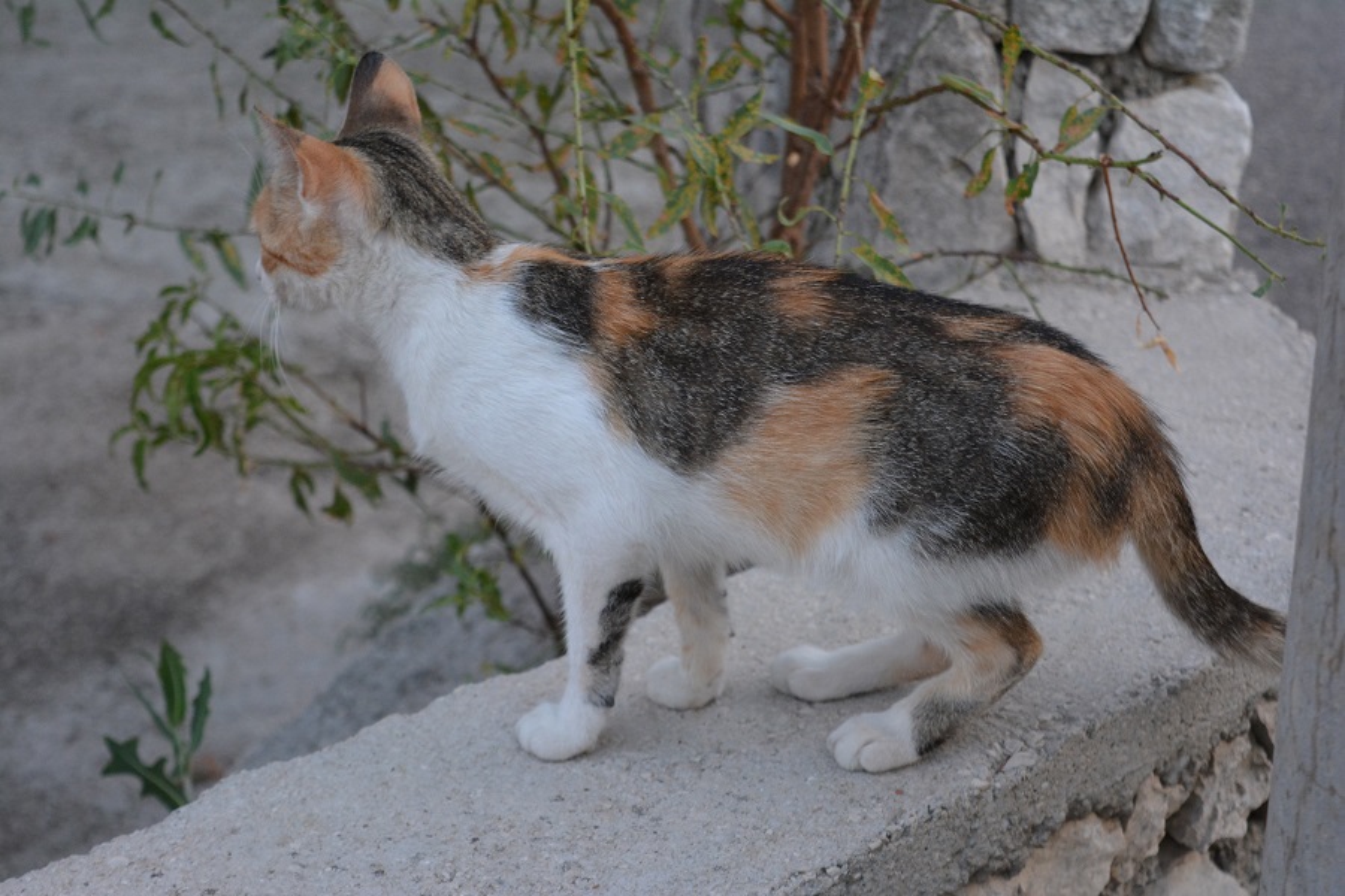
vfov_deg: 16.6
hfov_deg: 24.6
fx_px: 3082
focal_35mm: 82
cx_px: 672
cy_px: 448
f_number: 5.6
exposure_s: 1/100
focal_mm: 55
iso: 1600
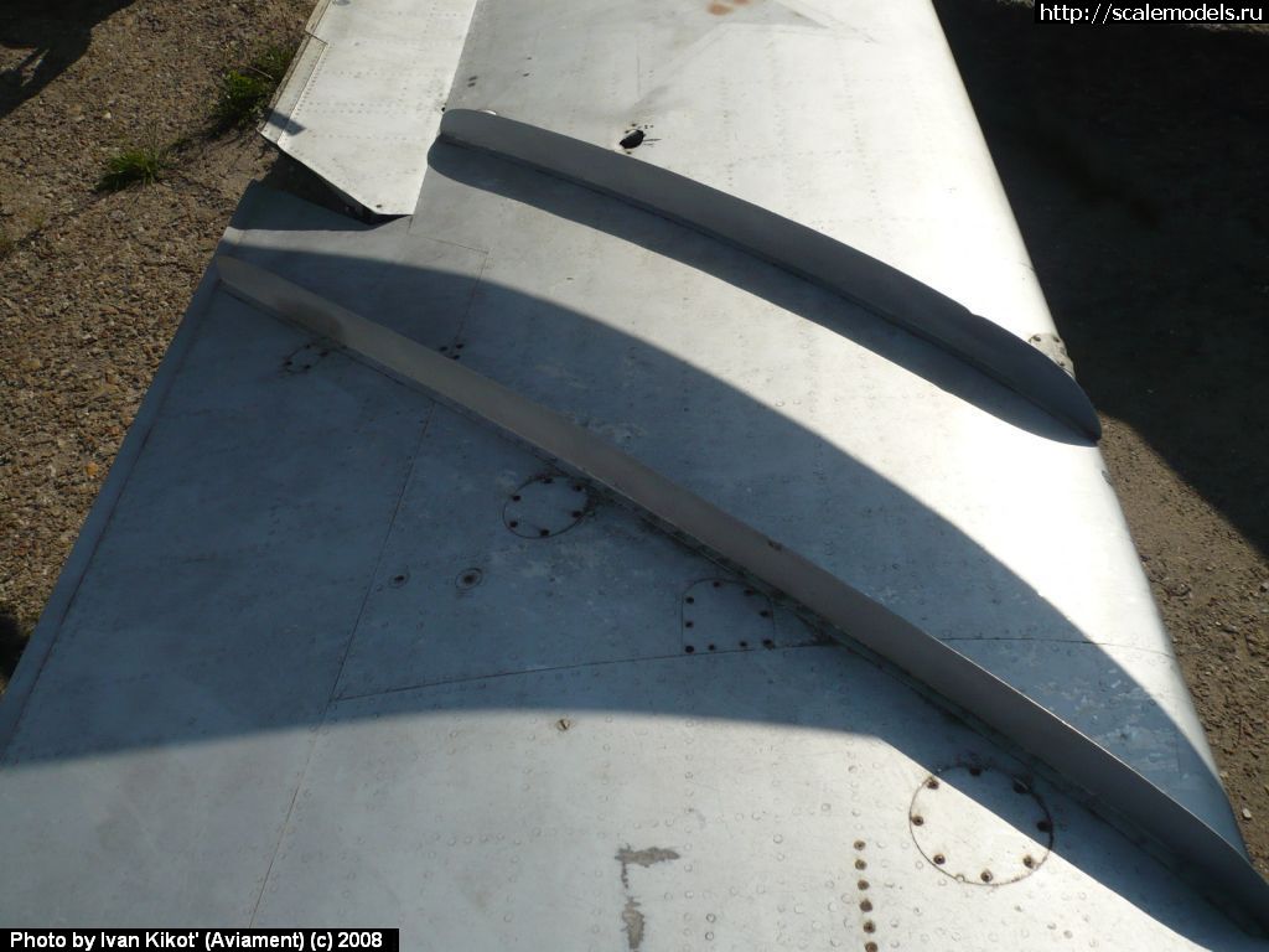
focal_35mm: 35
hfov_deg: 52.6
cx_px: 634
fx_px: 1283
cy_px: 476
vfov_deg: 40.7
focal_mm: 5.8
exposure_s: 1/500
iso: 100
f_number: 8
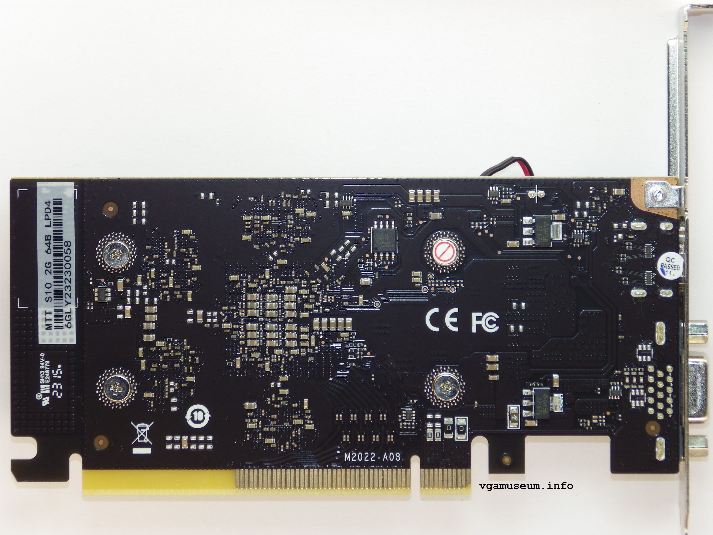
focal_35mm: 195
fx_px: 4016
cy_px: 268
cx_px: 356
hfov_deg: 10.1
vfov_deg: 7.6
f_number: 5.4
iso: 100
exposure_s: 1/160
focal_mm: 34.9
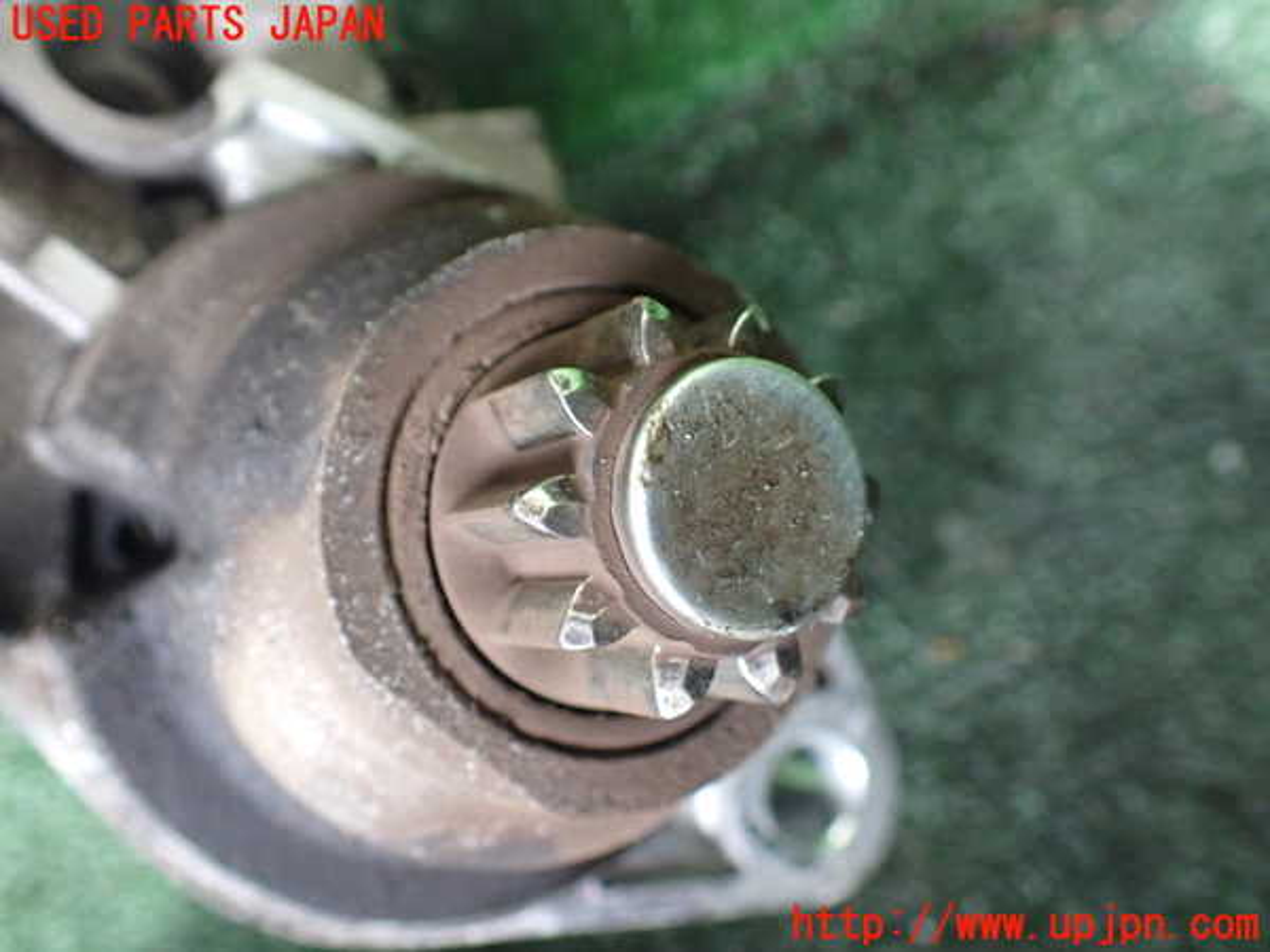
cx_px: 635
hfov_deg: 60.0
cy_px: 476
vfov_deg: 46.8
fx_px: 1101
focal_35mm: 30
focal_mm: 5.4
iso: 800
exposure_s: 1/125
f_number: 2.3
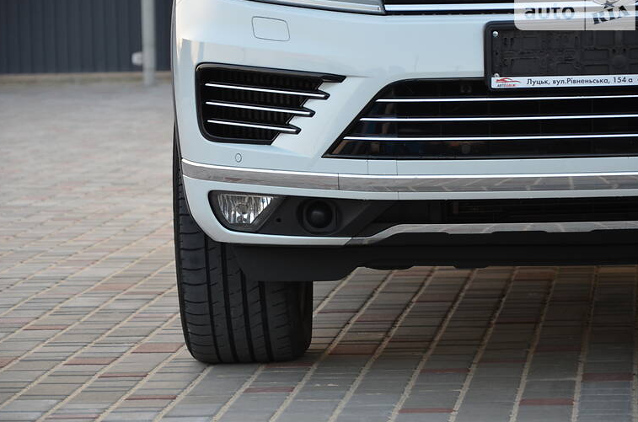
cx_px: 311
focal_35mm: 167
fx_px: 2944
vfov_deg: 8.2
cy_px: 207
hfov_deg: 12.4
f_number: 5.6
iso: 400
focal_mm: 105
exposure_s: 1/80
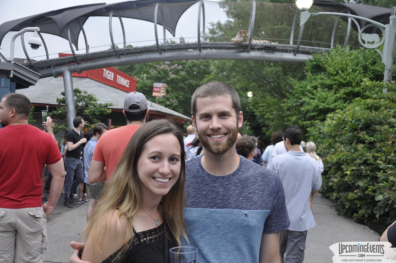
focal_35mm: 42
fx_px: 461
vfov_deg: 31.8
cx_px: 198
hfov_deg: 46.5
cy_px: 132
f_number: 4
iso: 400
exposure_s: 1/40
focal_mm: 28
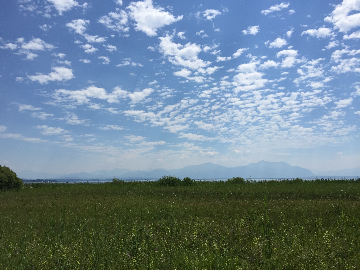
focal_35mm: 29
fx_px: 302
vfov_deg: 48.2
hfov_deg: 61.7
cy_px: 135
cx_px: 180
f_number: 2.2
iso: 32
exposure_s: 1/4950
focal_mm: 4.15
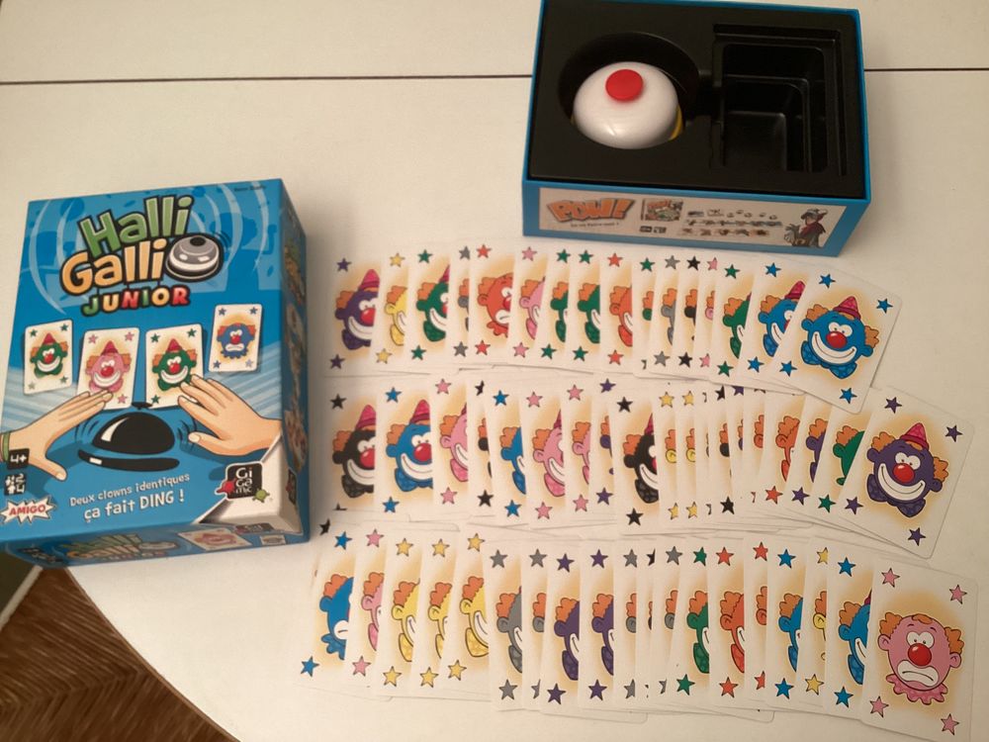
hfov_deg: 58.4
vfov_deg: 45.4
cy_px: 371
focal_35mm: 31
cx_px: 494
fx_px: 886
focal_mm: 3.3
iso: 200
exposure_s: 1/50
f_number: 2.4
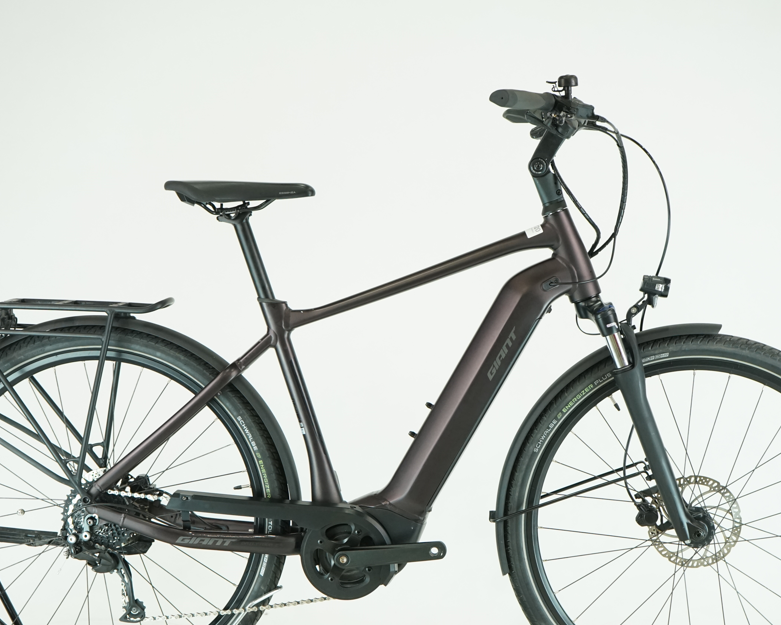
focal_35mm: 68
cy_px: 369
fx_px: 1572
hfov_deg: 27.9
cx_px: 419
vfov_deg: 22.5
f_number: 5.6
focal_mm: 51
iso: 1600
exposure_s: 1/200
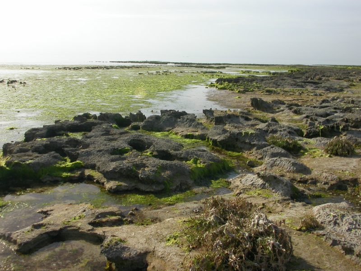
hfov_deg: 32.7
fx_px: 615
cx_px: 180
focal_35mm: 59
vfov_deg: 24.8
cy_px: 136
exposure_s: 1/185
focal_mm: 12.2
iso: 100
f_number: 4.9
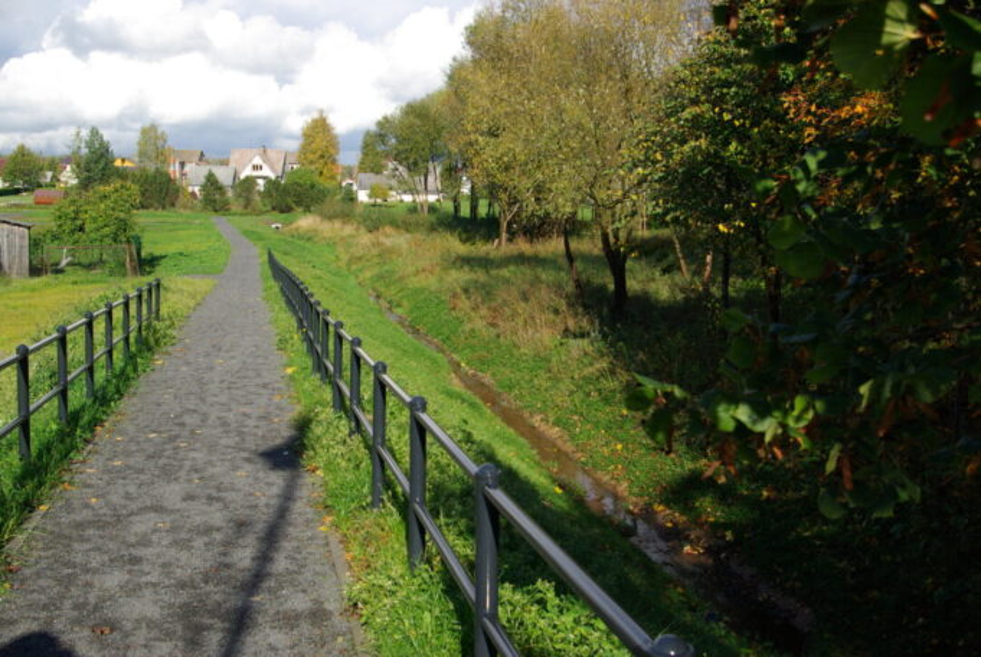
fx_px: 1064
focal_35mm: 39
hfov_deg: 49.5
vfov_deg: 34.3
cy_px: 328
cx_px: 490
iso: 100
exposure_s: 1/250
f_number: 8
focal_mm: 26
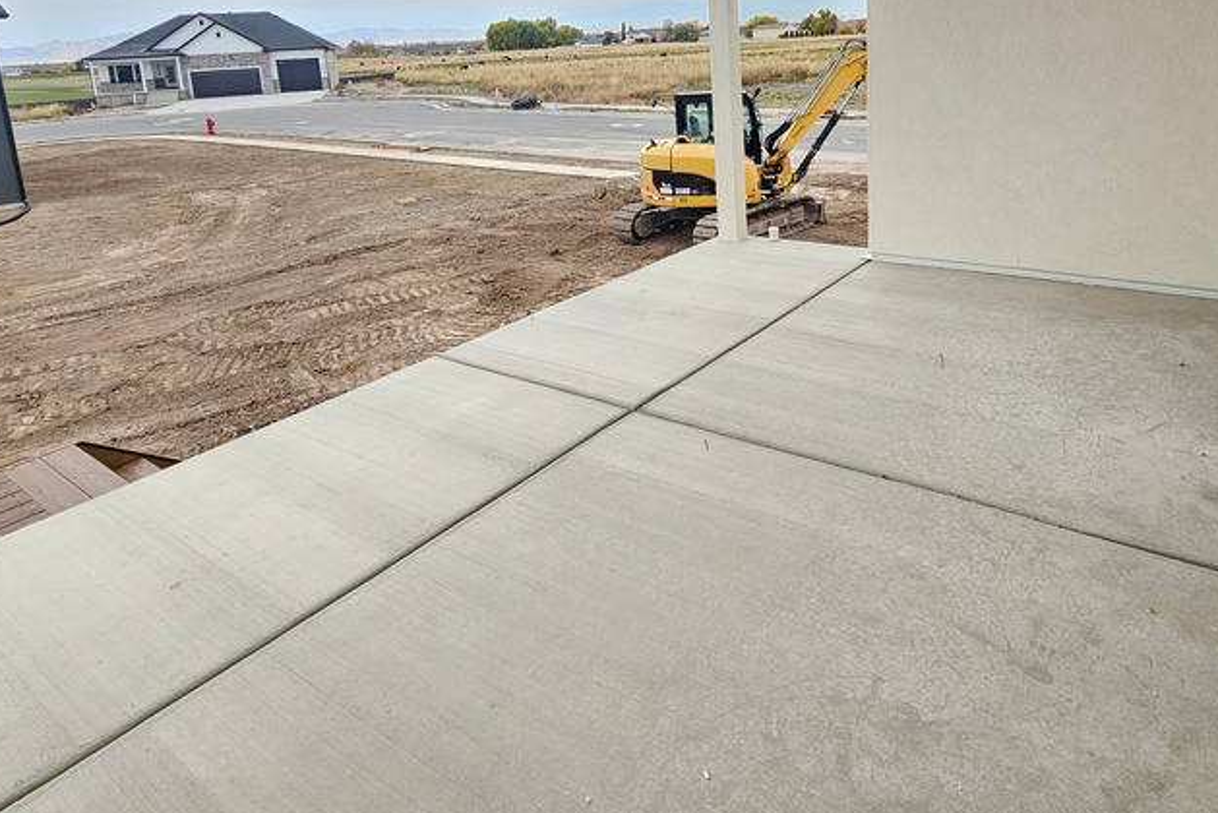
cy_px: 176
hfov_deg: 78.2
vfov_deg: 53.9
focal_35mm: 22
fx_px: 745
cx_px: 684
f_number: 2.2
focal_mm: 2.2
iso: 50
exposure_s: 1/279
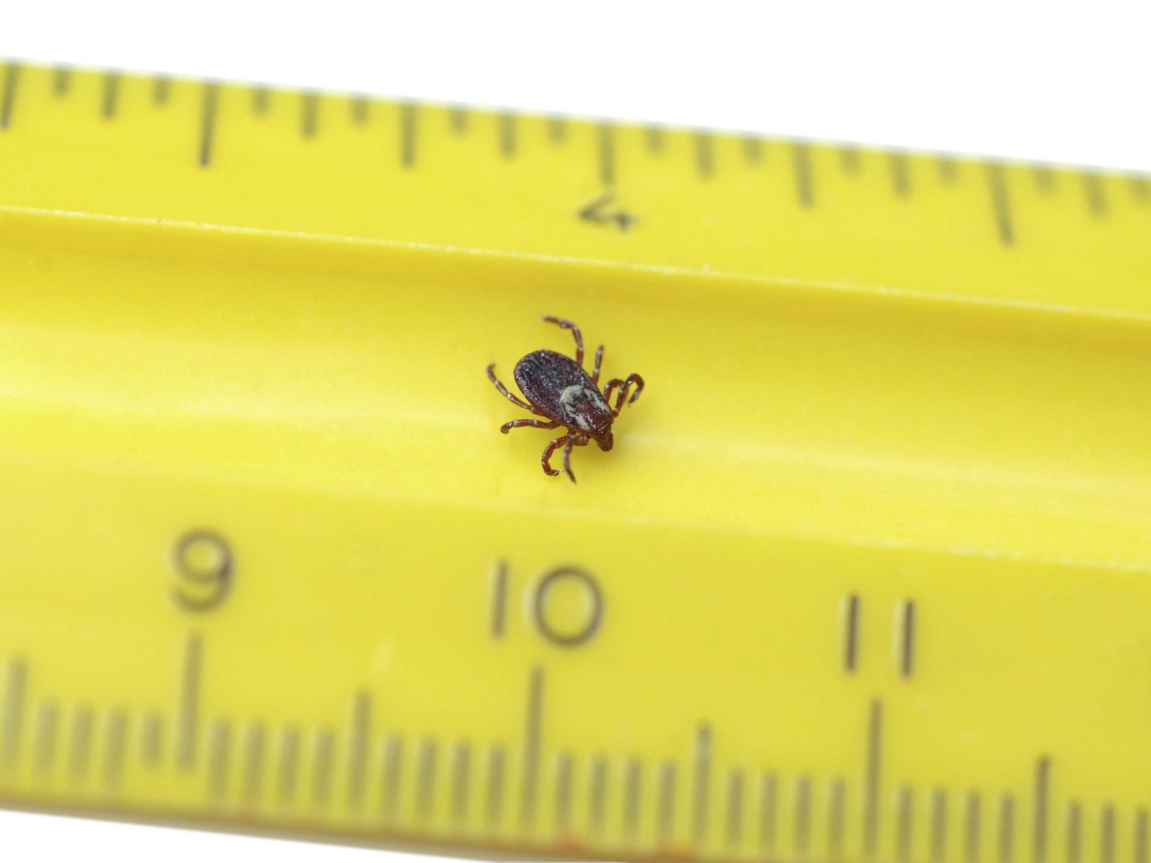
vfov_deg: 15.1
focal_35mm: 98
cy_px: 431
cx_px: 595
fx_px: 3258
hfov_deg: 20.0
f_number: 7.1
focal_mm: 60
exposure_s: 1/320
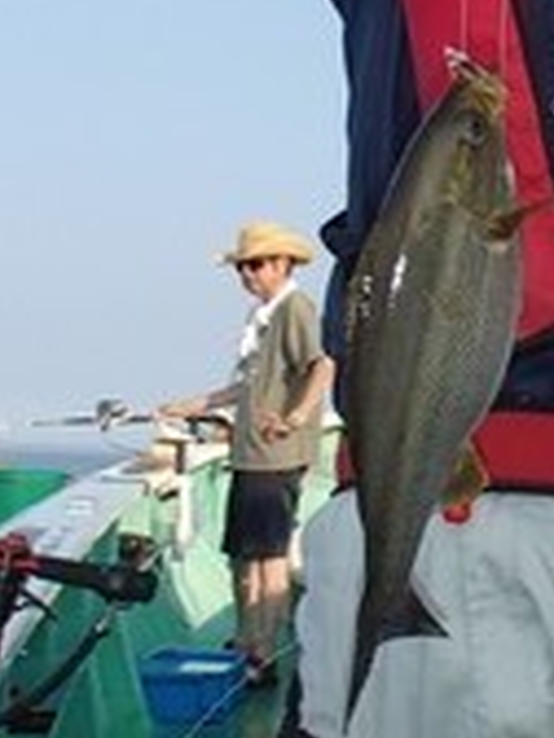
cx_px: 646
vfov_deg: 24.3
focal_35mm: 80
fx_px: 1707
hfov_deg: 17.6
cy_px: 250
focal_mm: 5
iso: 100
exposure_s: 1/500
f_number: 3.9
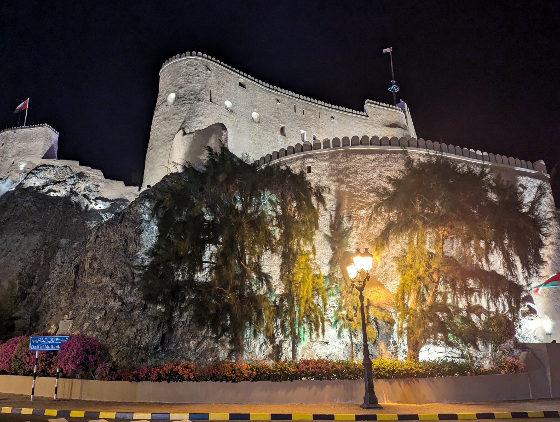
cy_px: 223
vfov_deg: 49.8
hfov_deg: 63.2
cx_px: 250
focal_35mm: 28
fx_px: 454
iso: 319
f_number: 1.85
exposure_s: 1/25
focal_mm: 6.81
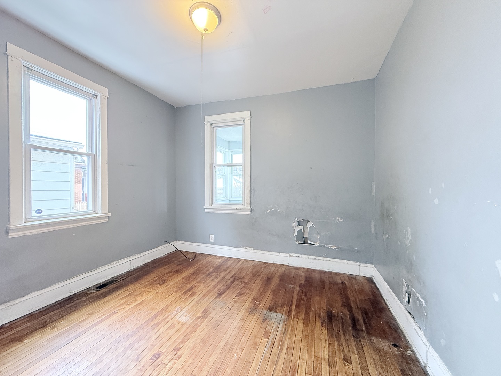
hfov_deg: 102.1
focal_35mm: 14
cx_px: 250
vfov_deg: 85.7
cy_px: 188
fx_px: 203
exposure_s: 1/60
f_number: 2.2
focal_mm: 2.22
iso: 400
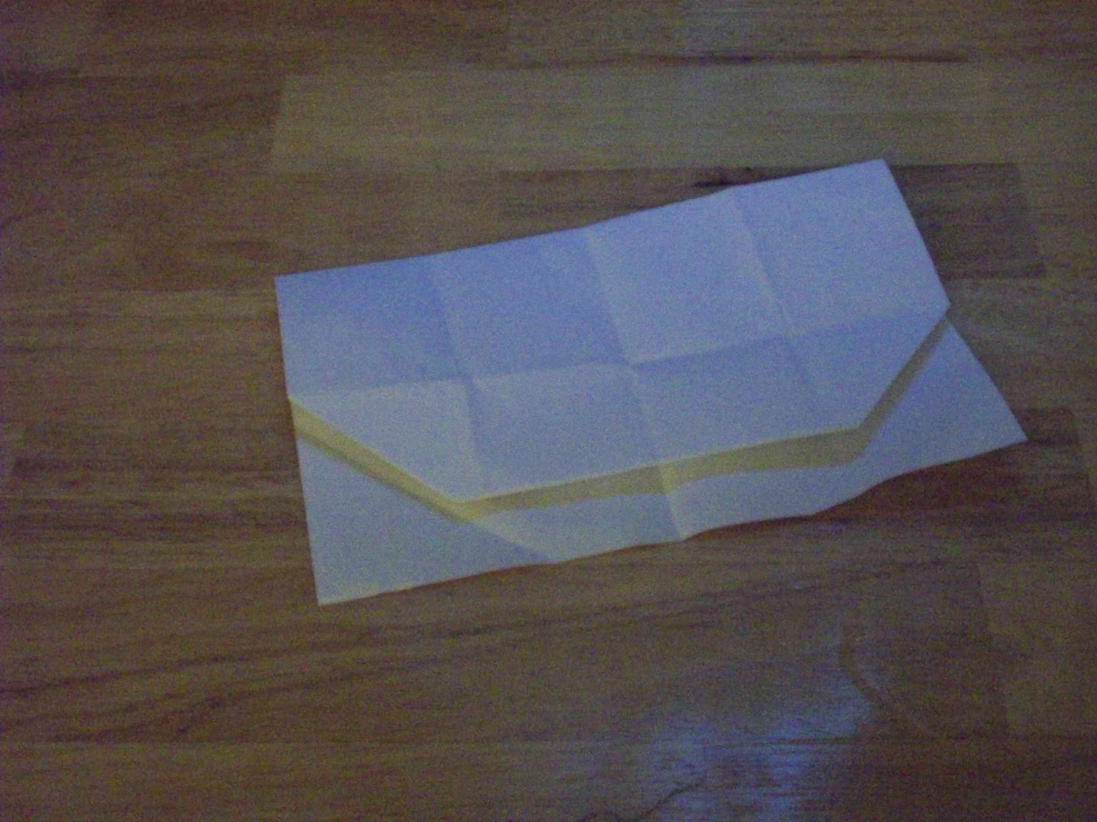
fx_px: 1711
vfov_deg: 27.0
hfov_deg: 35.5
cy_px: 411
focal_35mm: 54
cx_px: 548
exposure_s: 1/8
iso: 1250
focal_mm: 9
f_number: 3.4
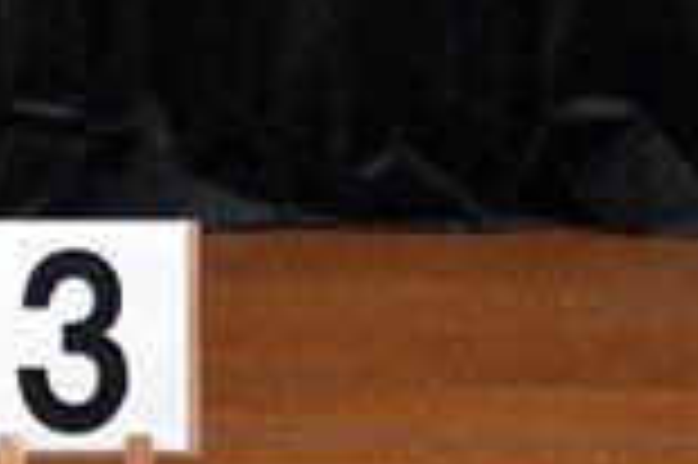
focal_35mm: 1354
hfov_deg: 1.5
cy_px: -514
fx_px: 26224
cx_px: -583
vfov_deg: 1.0
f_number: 5.6
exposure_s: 1/400
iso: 4000
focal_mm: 180
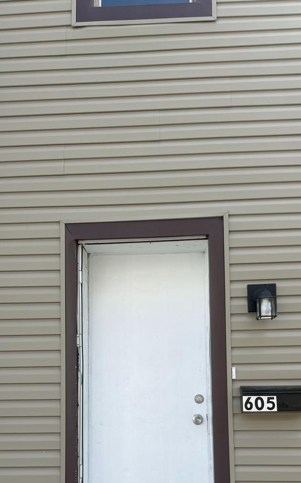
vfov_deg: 48.6
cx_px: 145
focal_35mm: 39
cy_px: 356
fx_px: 512
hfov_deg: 32.8
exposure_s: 1/2110
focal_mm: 6.76
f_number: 1.78
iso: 80
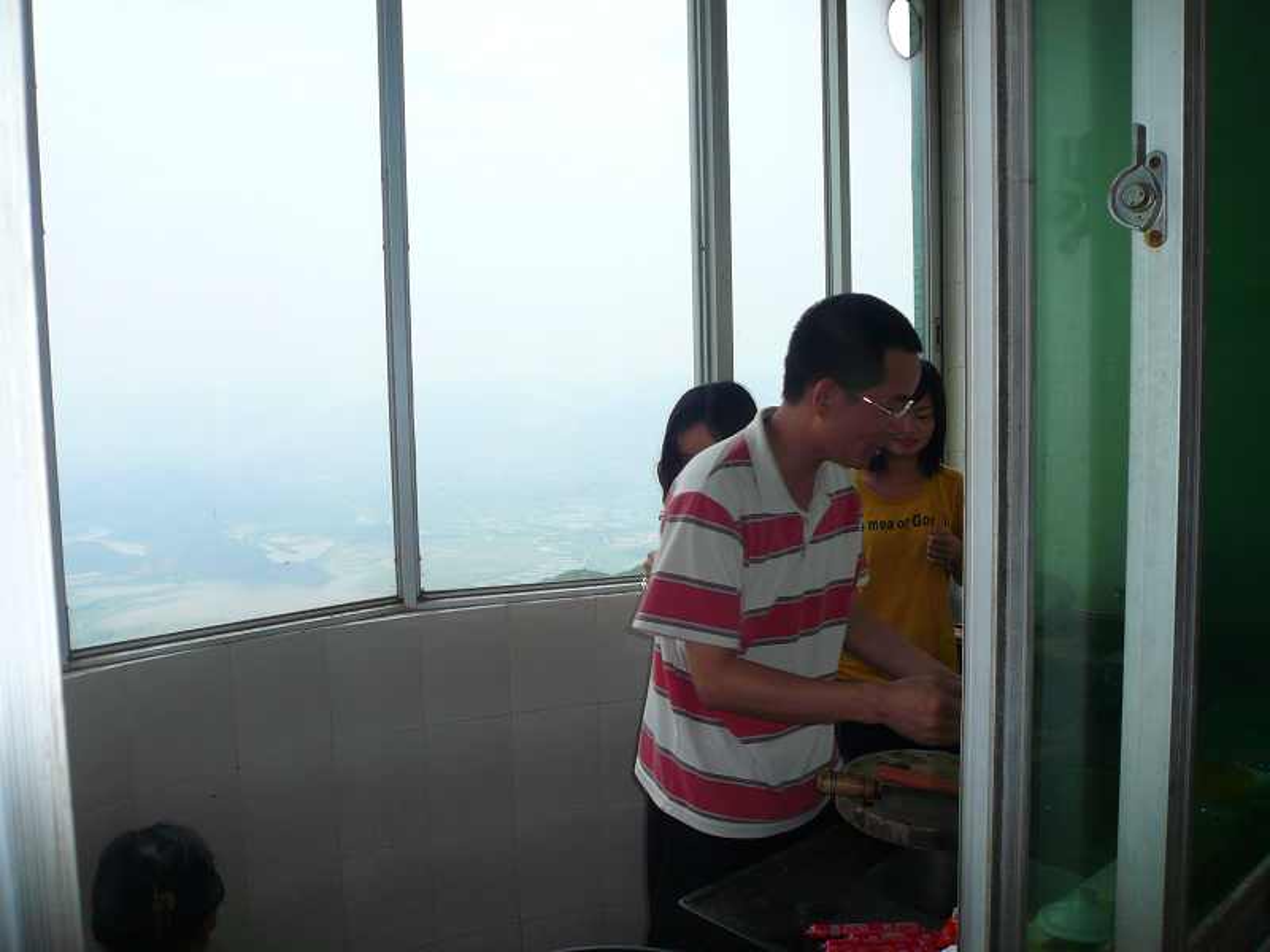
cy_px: 476
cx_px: 635
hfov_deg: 63.4
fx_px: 1027
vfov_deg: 49.7
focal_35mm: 28
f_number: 8
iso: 100
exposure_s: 1/160
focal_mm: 4.6
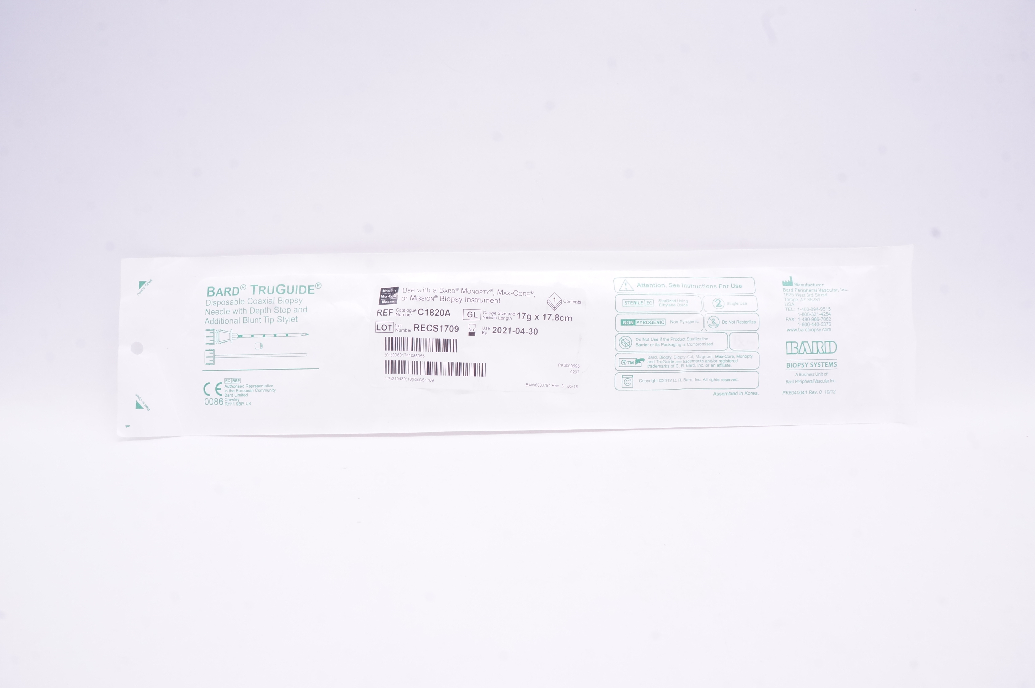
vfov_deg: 47.8
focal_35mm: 27
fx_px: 775
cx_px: 518
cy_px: 344
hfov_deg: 67.4
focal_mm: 18
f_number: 16
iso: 800
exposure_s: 1/15
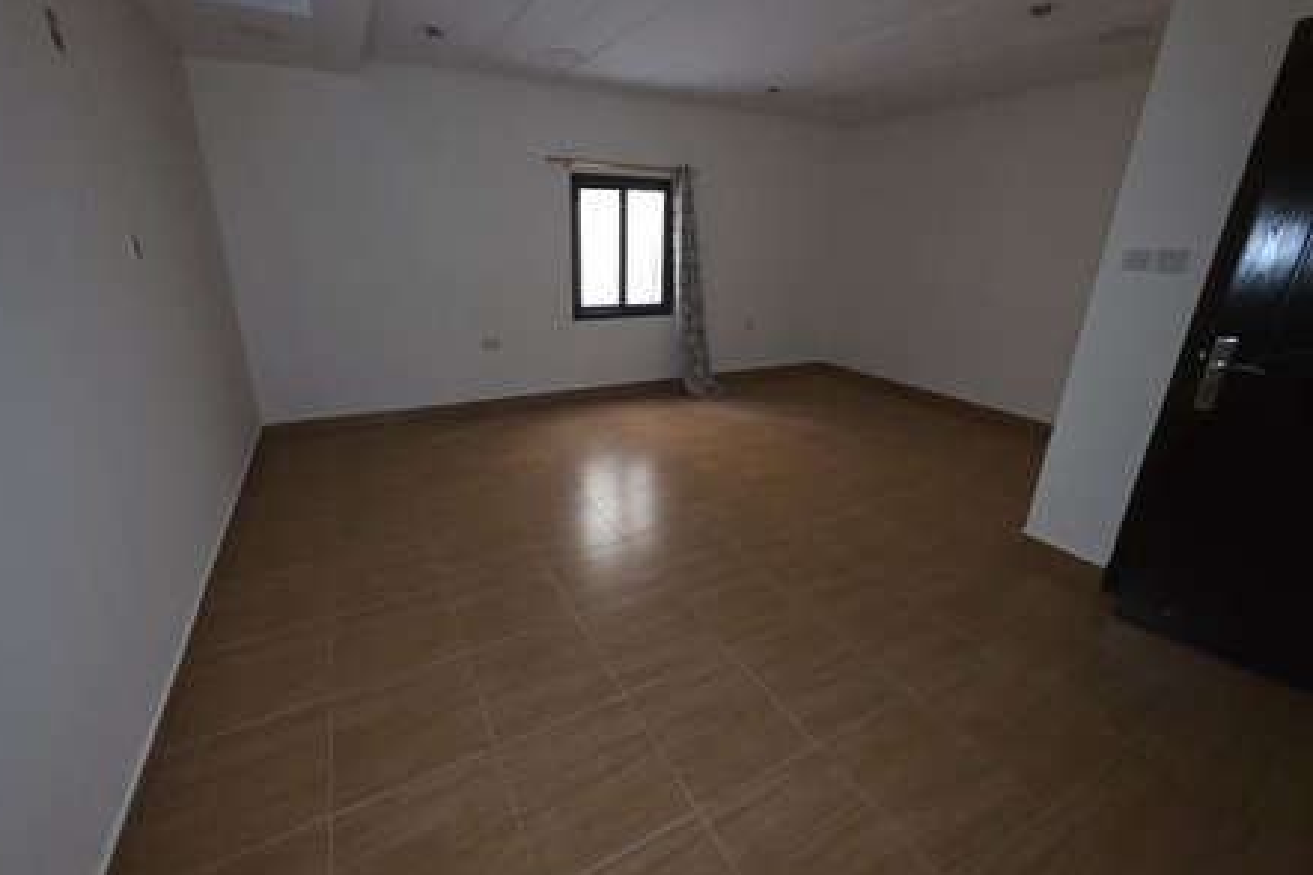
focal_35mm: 14
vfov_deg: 81.1
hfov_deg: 104.2
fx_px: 511
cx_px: 636
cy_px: 412
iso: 400
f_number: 1.9
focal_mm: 2.2
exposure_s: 1/30
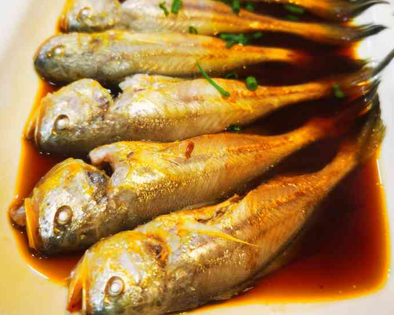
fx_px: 420
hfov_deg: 50.3
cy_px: 127
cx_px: 199
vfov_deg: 41.0
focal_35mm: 36
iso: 100
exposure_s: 1/50
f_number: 1.6
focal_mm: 5.56
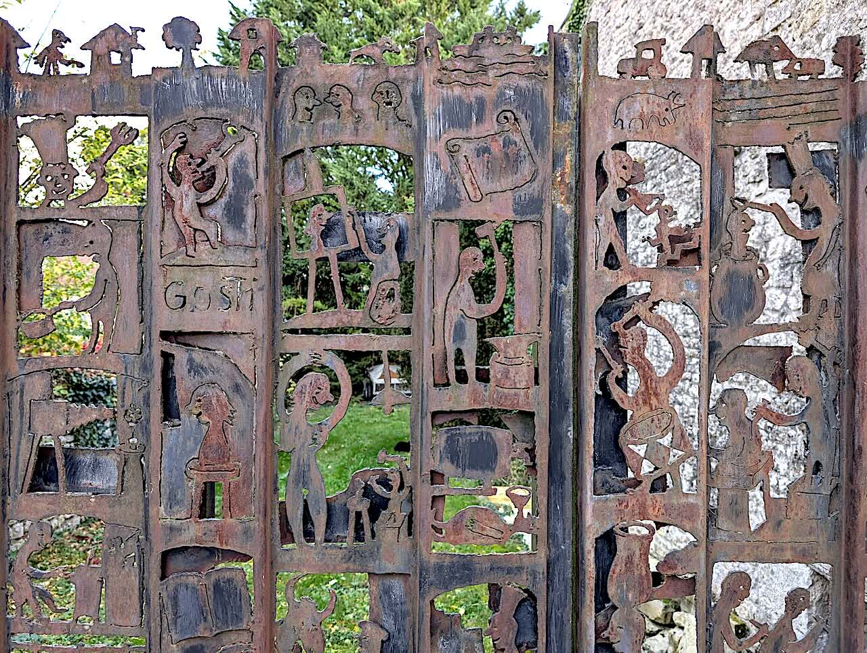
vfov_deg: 56.9
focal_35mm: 24
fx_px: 602
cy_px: 326
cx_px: 434
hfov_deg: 71.5
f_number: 1.68
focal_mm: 6.9
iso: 39
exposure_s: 1/23.8
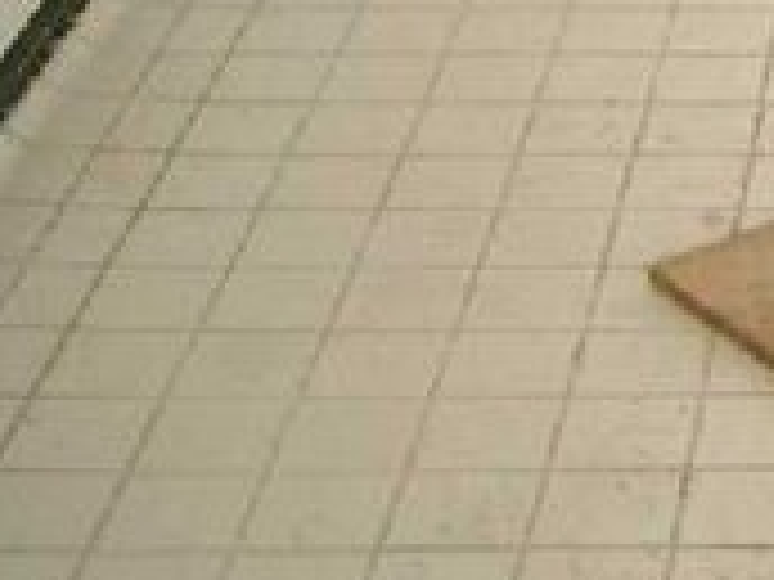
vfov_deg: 11.4
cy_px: 112
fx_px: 2884
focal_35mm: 129
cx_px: 1125
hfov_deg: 14.4
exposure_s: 1/80
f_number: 2.6
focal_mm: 7.6
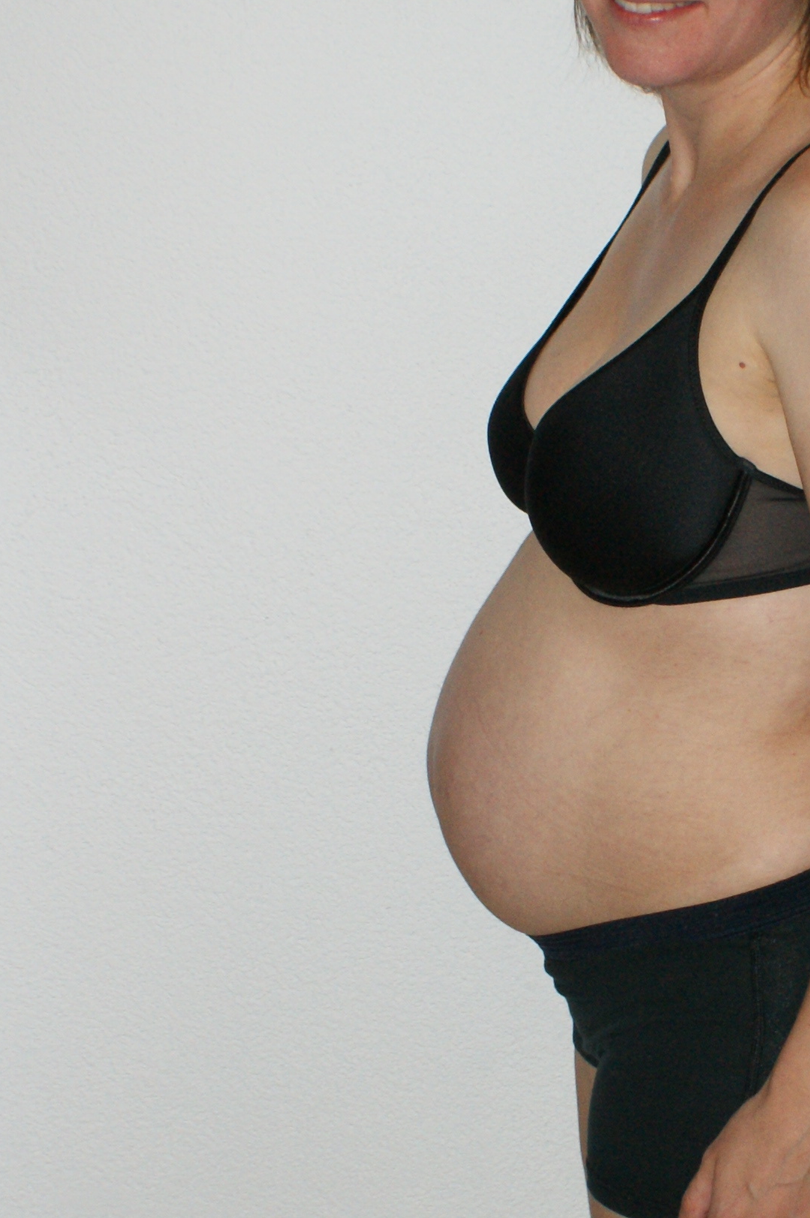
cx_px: 723
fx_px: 2872
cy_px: 699
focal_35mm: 85
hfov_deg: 15.9
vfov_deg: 23.9
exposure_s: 1/60
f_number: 5.6
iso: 400
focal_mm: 20
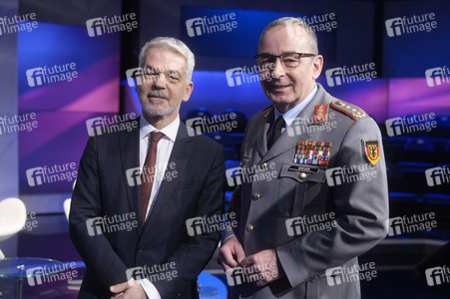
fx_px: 562
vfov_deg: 29.8
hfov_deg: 43.6
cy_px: 150
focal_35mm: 45
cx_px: 225
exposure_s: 1/125
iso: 640
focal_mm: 30
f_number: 2.2
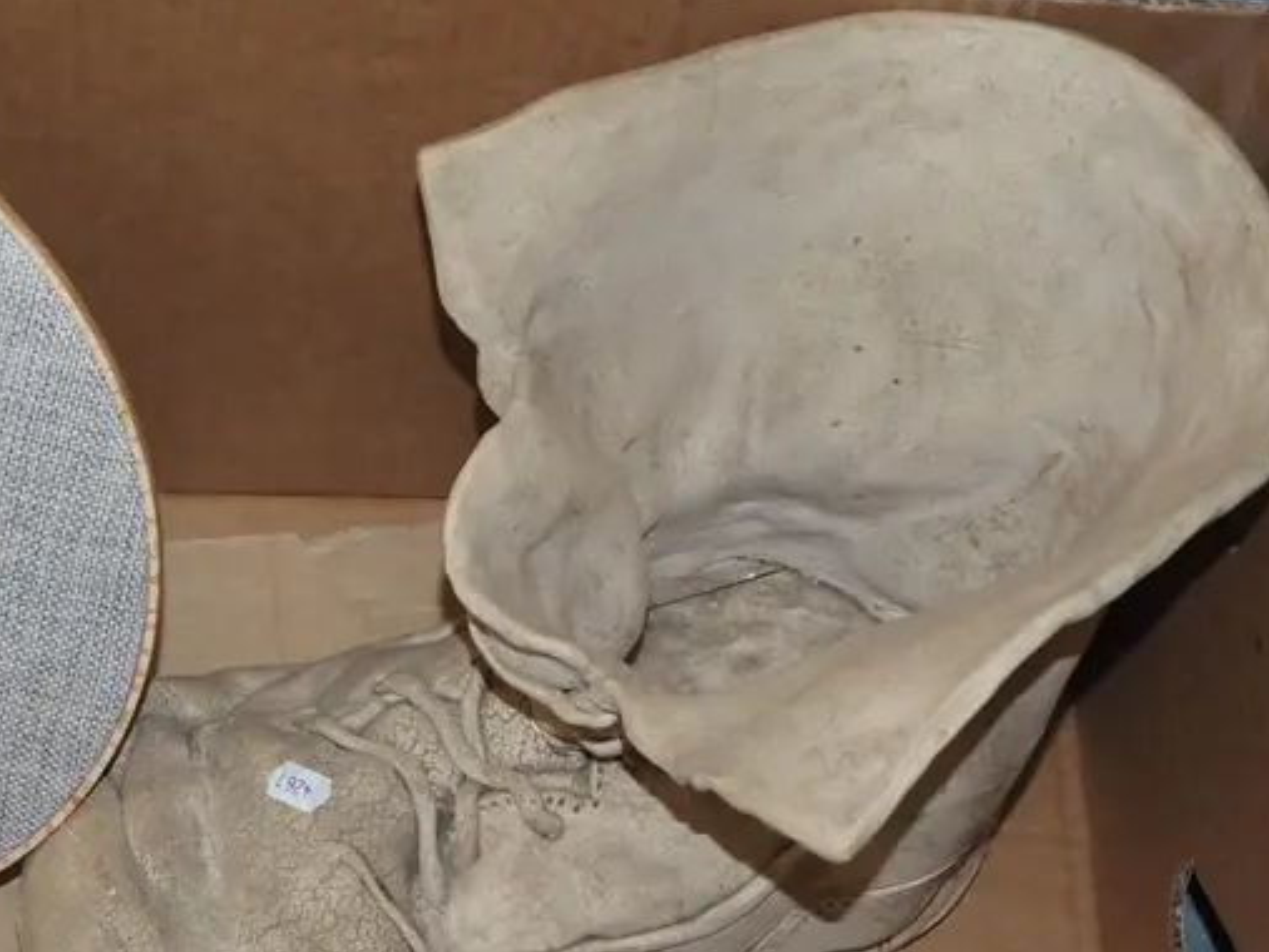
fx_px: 3264
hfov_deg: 21.7
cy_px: 834
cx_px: 256
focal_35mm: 89
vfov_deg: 16.4
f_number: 5.6
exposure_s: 1/160
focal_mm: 22
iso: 1600
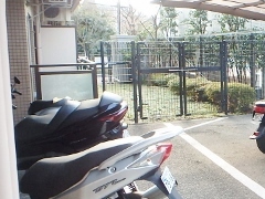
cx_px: 292
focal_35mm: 56
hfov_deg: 30.7
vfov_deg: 26.1
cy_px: 97
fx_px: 429
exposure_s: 1/60
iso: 160
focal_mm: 3.7
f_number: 3.5
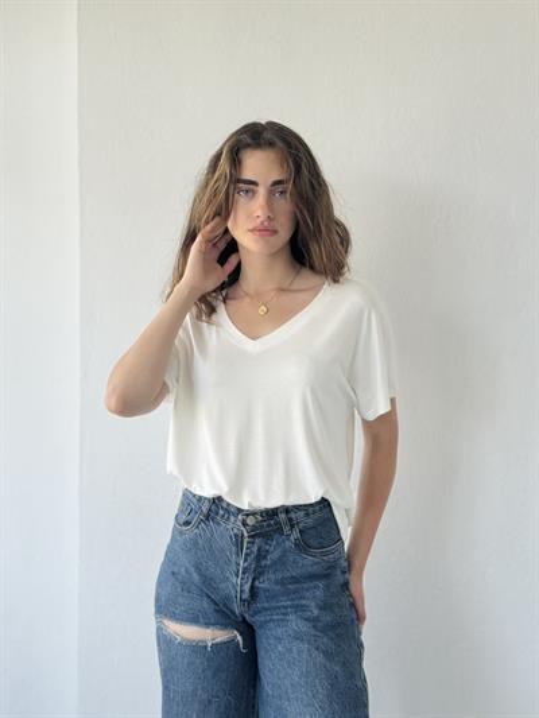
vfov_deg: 39.6
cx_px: 270
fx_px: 996
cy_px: 359
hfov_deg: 30.3
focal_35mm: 48
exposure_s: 1/195
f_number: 1.78
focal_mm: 6.76
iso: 50
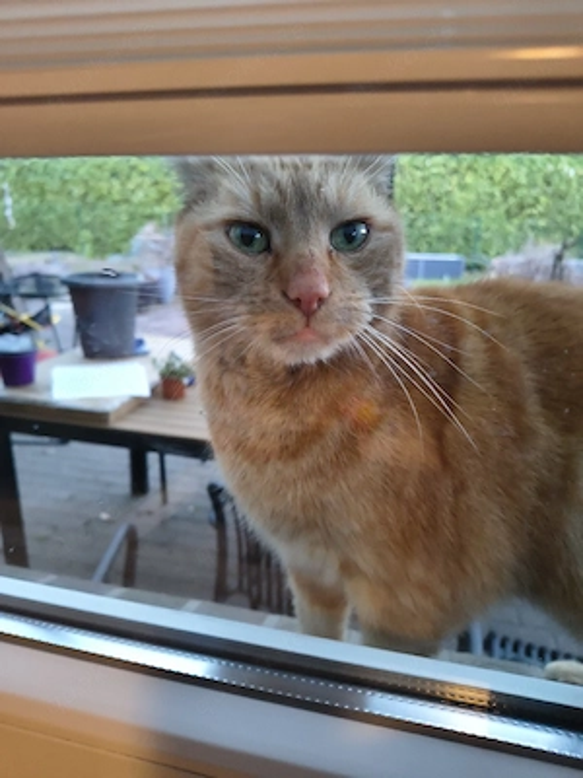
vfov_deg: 71.6
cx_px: 292
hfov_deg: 56.8
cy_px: 389
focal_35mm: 24
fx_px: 539
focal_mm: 5.56
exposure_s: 1/33.3
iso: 1693
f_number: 1.8
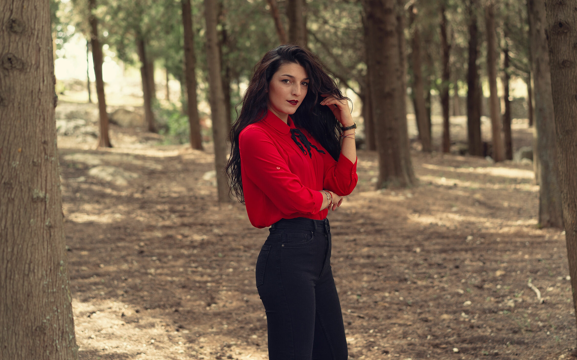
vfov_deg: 22.7
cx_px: 288
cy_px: 166
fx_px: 896
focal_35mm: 57
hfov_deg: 35.7
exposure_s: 1/400
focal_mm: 55
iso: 320
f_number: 2.8
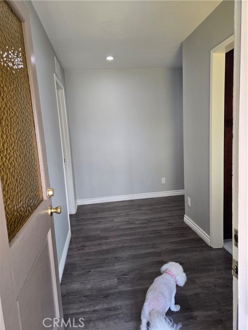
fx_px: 220
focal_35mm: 23
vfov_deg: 73.9
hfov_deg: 58.9
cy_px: 165
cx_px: 124
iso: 100
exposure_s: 1/120
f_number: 1.8
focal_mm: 5.4
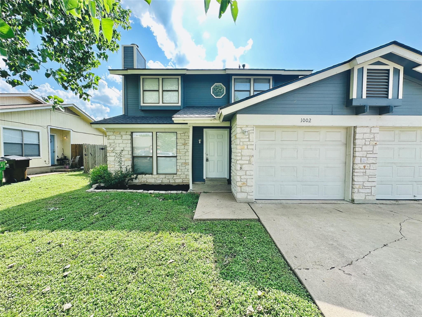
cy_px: 158
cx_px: 211
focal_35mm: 14
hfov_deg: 102.1
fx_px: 171
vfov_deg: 85.7
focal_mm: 2.22
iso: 40
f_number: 2.2
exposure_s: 1/532
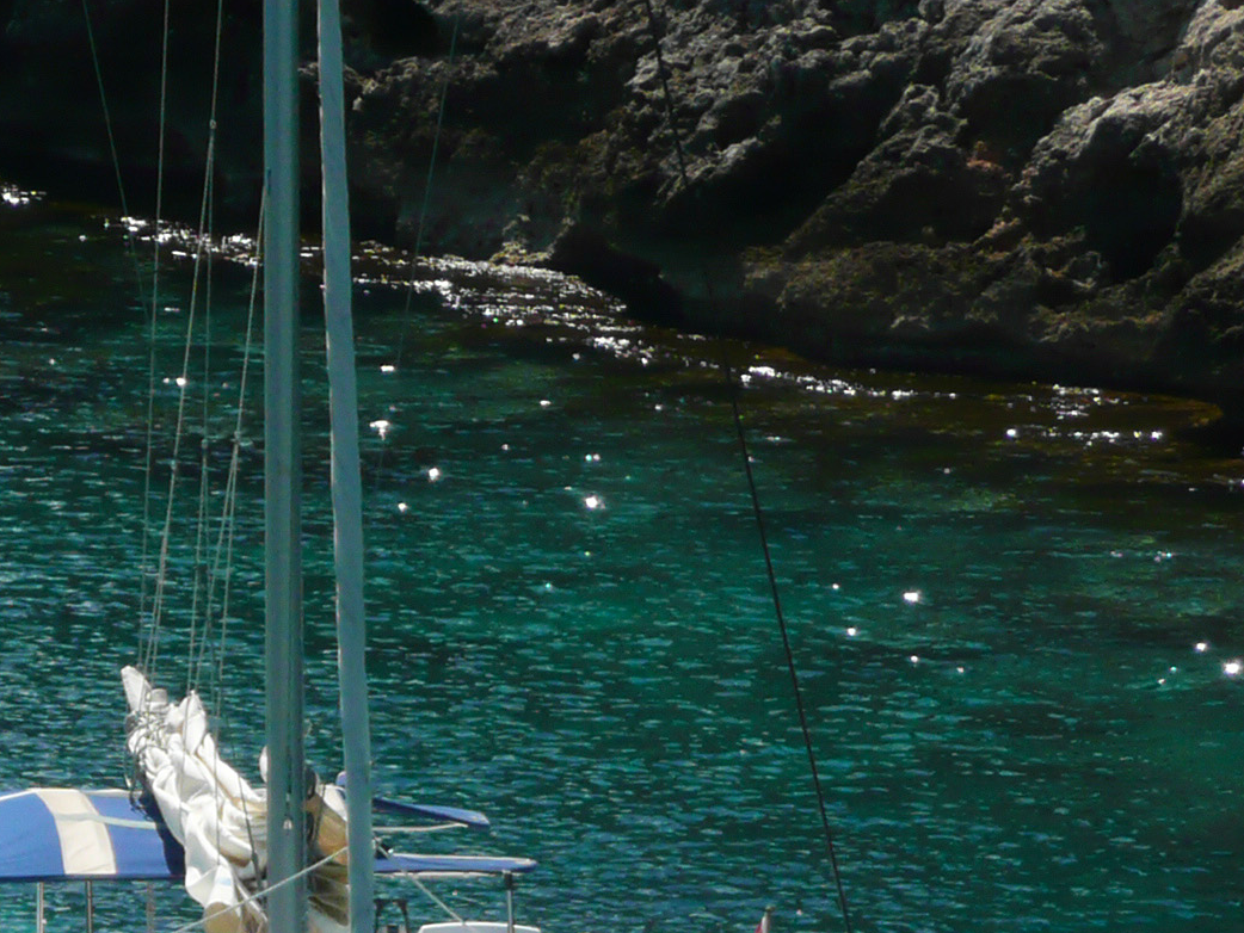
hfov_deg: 4.0
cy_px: 1083
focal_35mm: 501
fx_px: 18009
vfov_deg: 3.0
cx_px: 250
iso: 100
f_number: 4.8
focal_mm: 27.9
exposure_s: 1/640
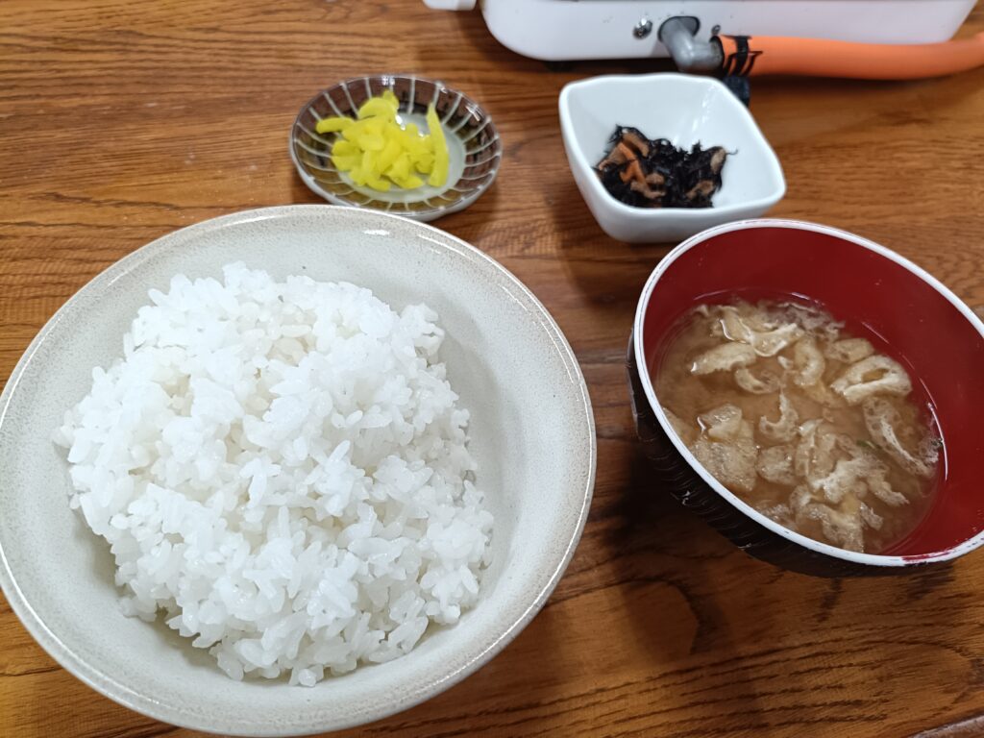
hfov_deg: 69.4
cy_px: 369
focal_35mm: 25
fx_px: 711
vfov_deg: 54.9
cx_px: 492
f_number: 1.7
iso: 800
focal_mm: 4.7
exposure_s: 1/60
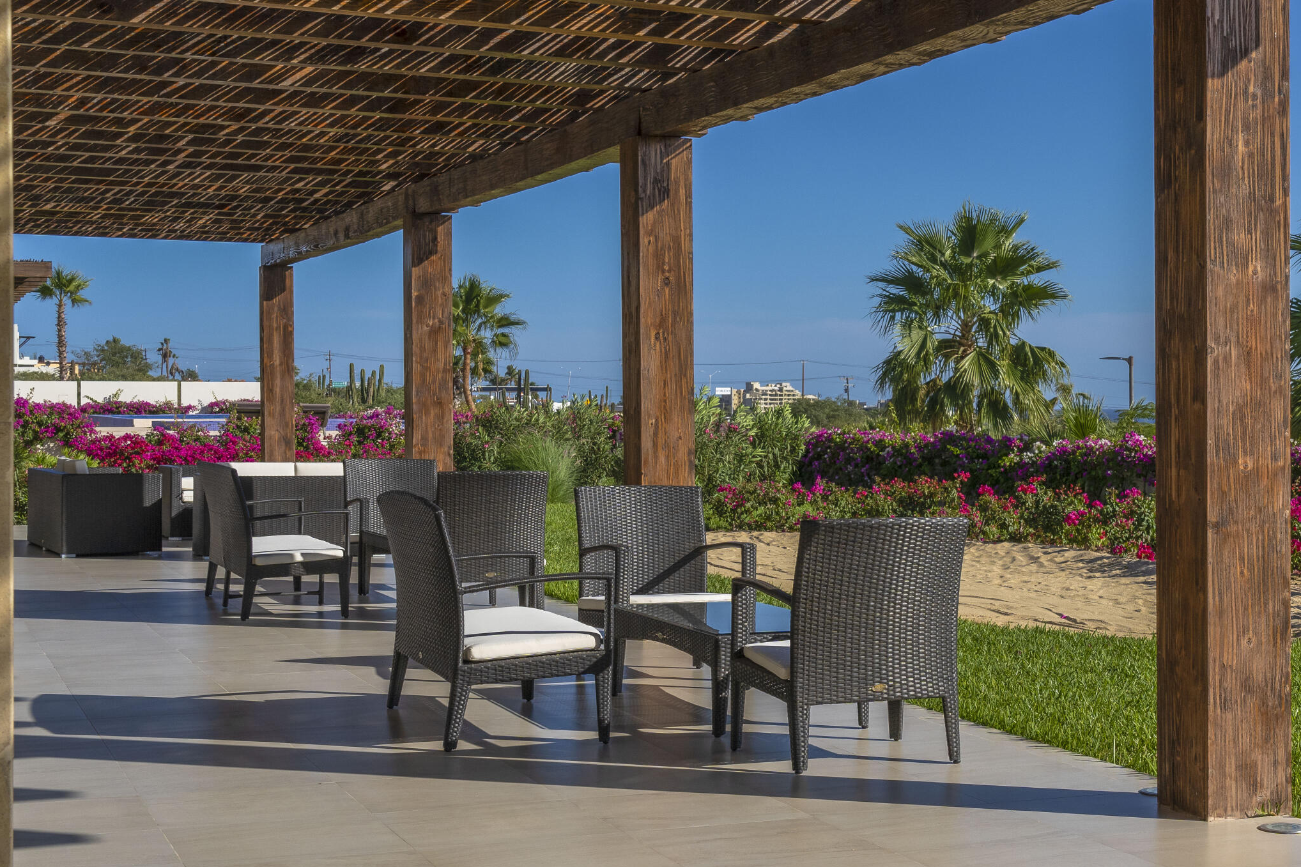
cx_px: 957
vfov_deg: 24.2
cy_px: 424
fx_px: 2023
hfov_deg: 35.0
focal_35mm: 56
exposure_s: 1/1000
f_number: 11
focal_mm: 38
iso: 500
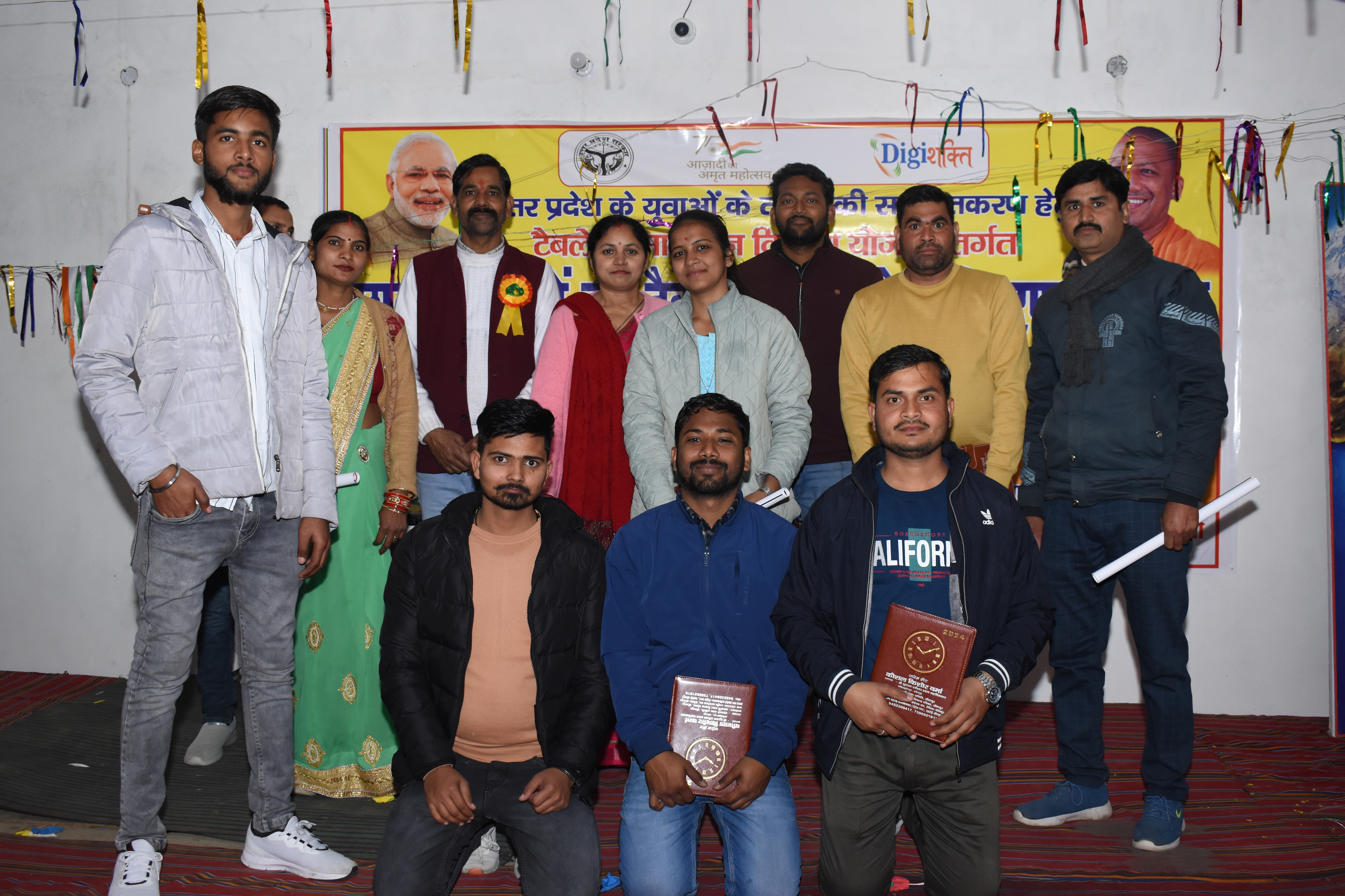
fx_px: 1345
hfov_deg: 53.1
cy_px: 448
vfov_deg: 36.9
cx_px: 672
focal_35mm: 36
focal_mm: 24
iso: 800
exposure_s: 1/125
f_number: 5
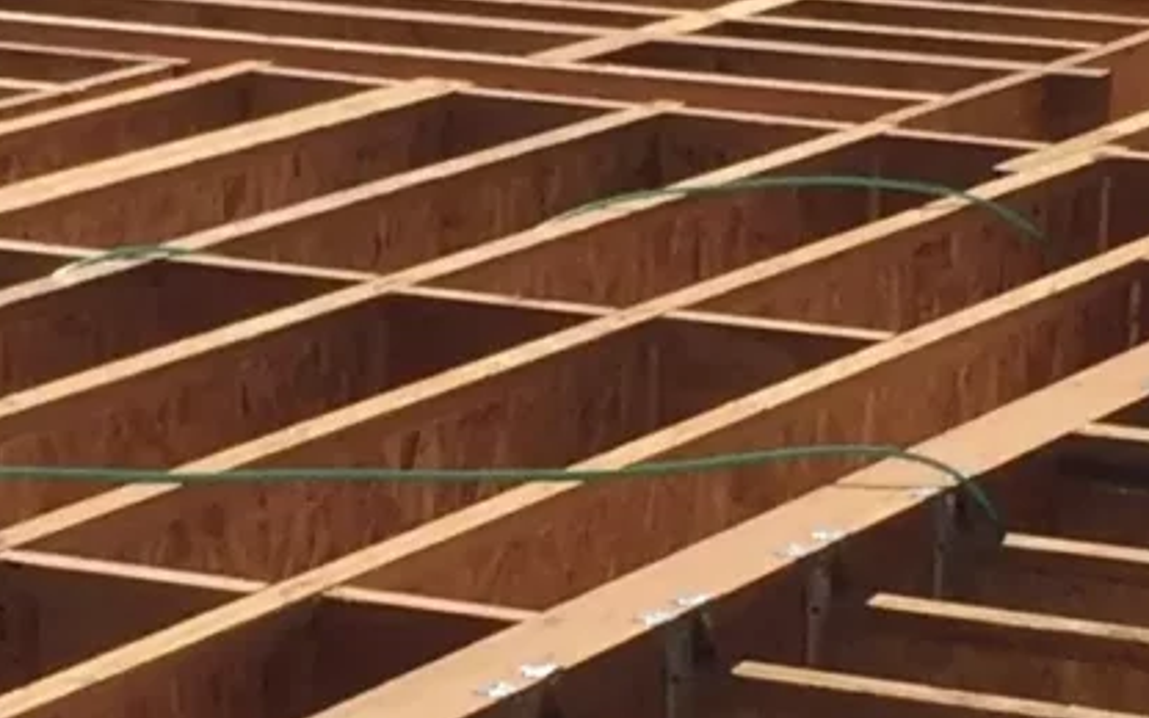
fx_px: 5918
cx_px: 235
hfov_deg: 11.1
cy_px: 431
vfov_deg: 6.9
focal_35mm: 189
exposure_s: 1/3597
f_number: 2.2
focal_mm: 4.15
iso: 32
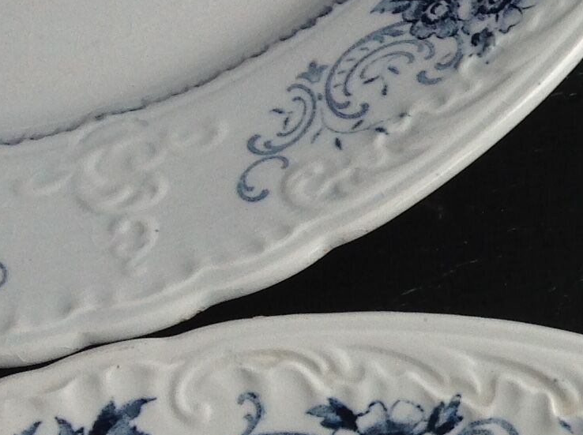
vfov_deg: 12.0
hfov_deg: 14.7
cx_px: 931
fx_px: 2068
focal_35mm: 123
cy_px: 213
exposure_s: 1/40
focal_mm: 4.28
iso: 64
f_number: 2.4
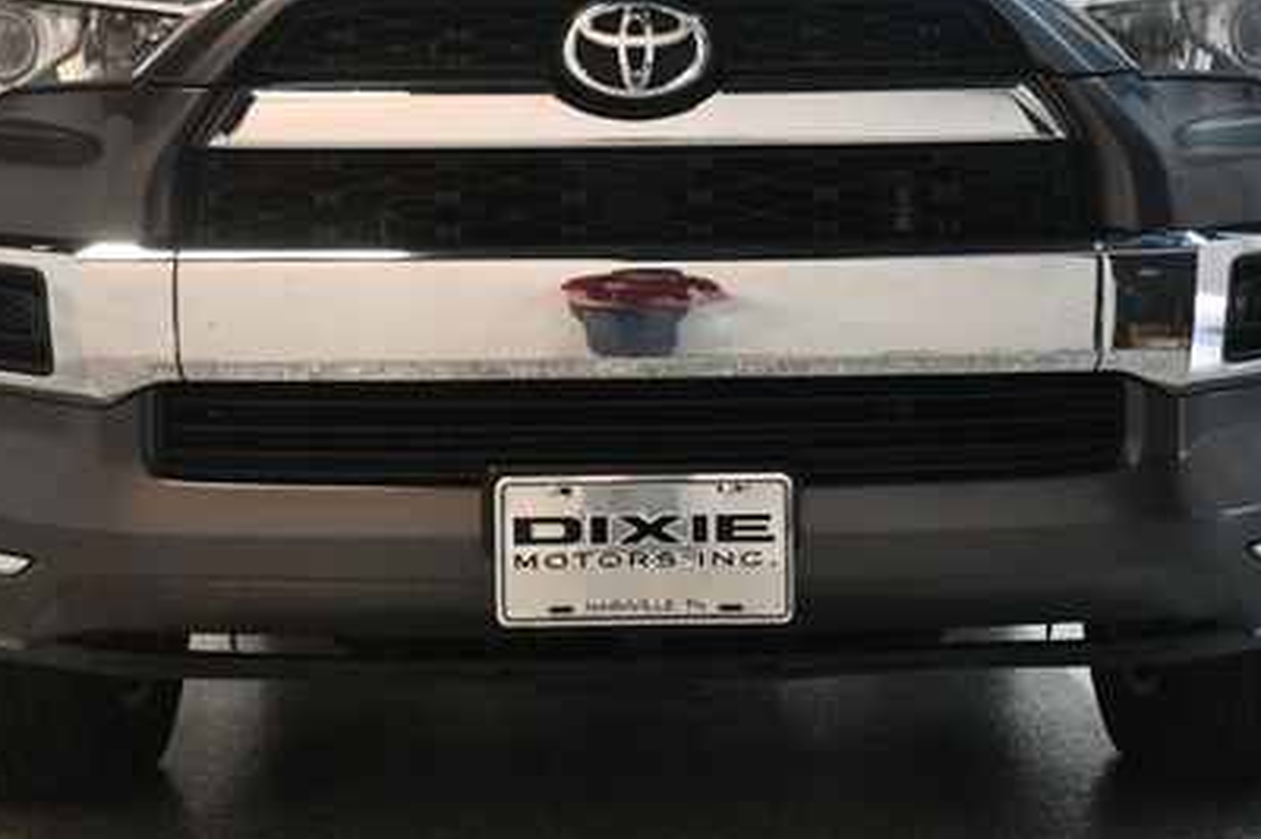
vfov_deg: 21.1
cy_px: 262
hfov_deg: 31.4
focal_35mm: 64
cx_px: 637
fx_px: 2240
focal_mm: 27
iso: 2000
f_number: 4
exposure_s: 1/125
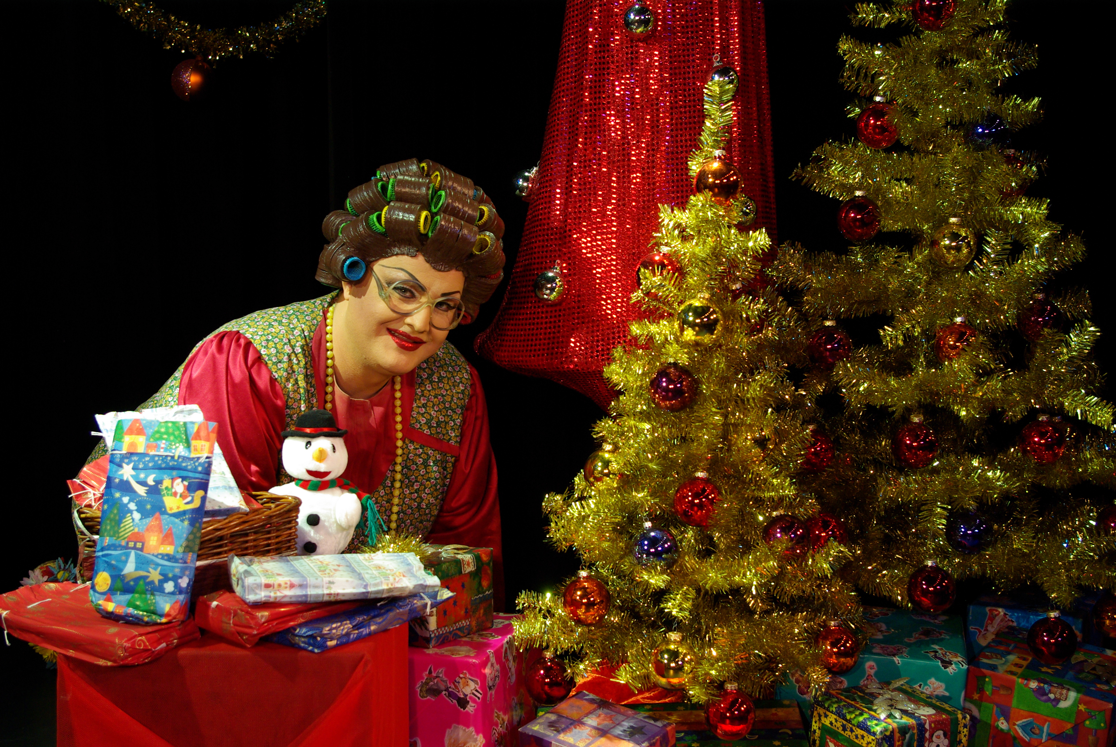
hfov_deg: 37.8
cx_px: 558
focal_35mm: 52
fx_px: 1629
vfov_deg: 25.8
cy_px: 374
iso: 400
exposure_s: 1/45
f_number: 4.5
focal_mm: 35
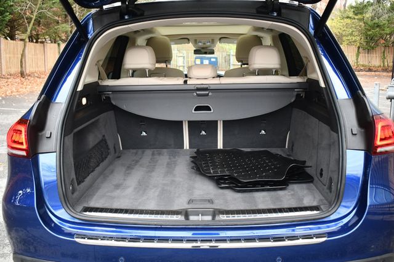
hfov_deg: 53.2
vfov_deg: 36.8
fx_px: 394
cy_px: 131
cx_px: 197
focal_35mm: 36
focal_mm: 24
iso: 800
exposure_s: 1/200
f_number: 4
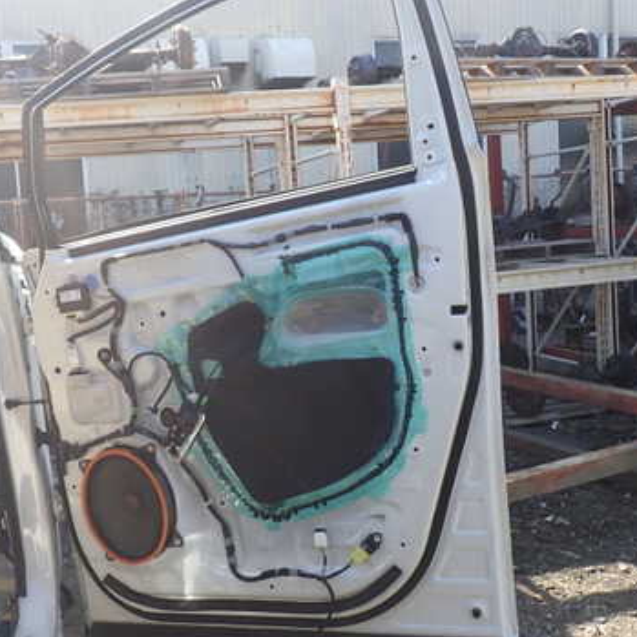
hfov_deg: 43.3
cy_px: 305
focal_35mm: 38
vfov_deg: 43.8
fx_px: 791
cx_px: 217
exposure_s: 1/320
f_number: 2.8
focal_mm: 4.5
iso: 100
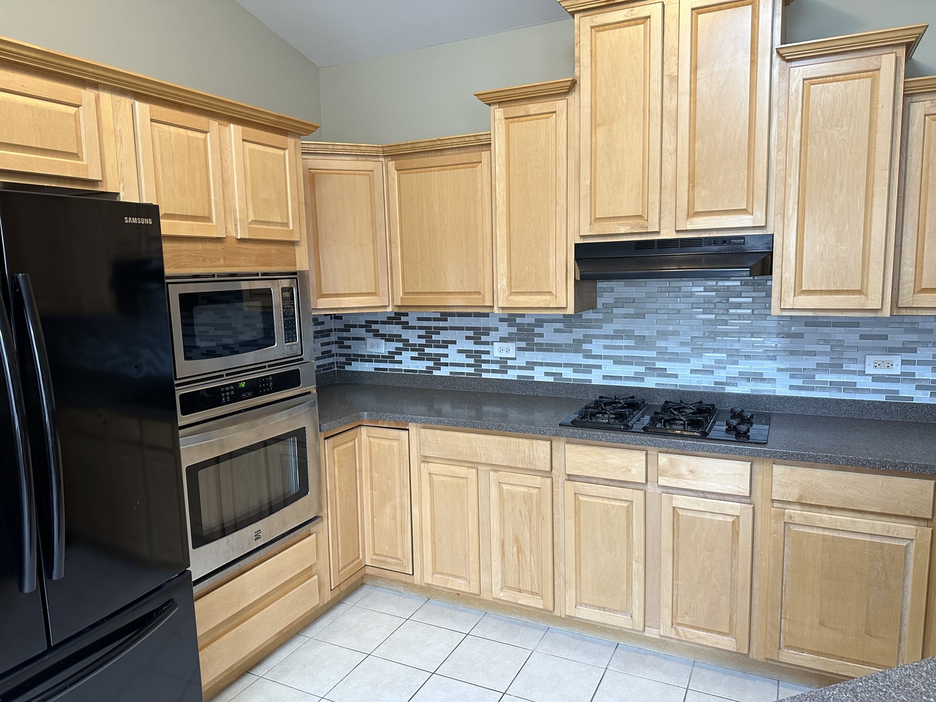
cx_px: 468
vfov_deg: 56.8
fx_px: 649
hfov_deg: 71.6
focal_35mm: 24
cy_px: 351
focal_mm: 6.86
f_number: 1.78
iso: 200
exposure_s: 1/60
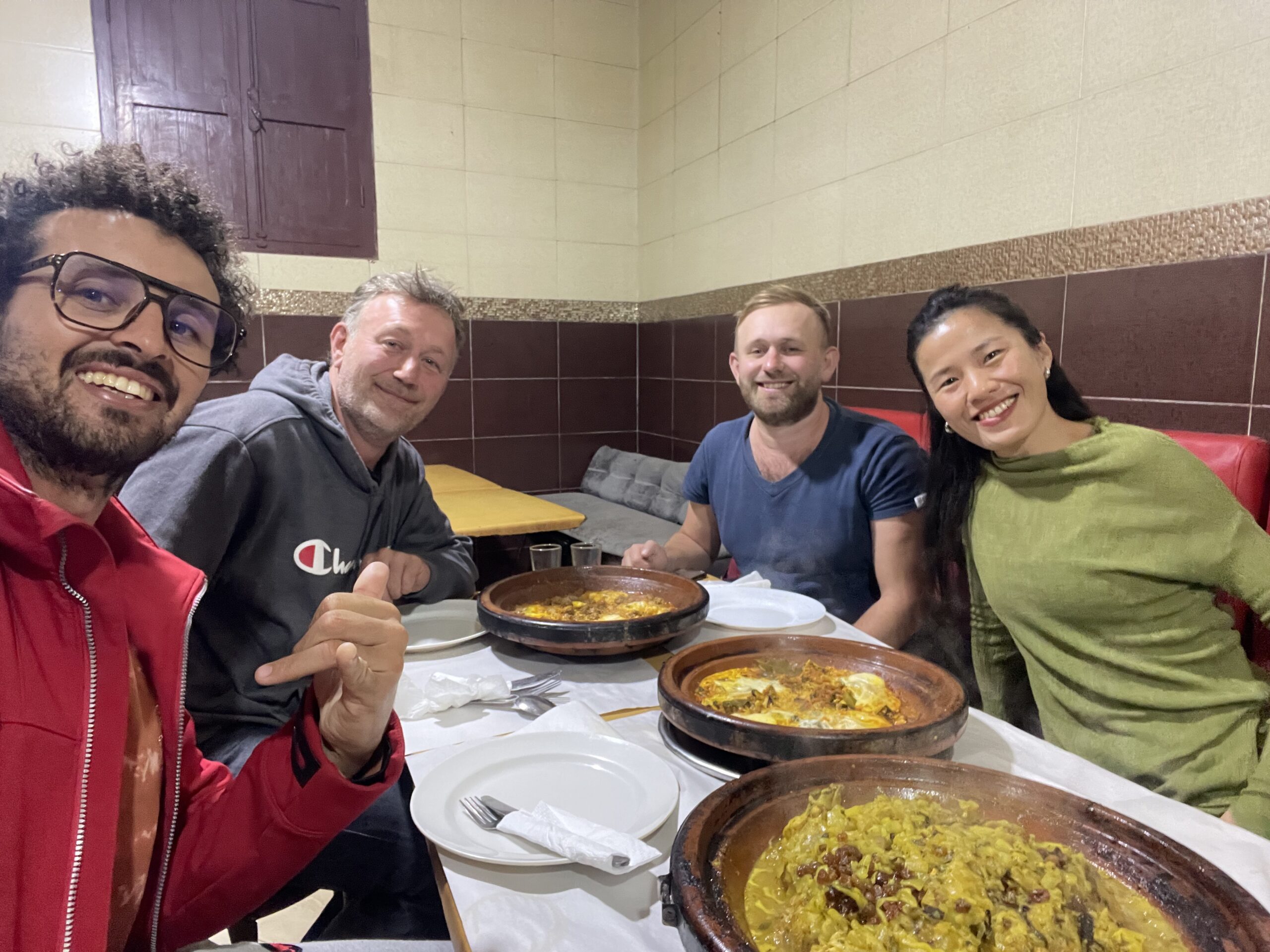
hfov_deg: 73.9
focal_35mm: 23
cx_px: 635
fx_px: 844
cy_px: 476
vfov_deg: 58.9
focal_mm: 2.71
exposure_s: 1/25
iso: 640
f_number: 2.2
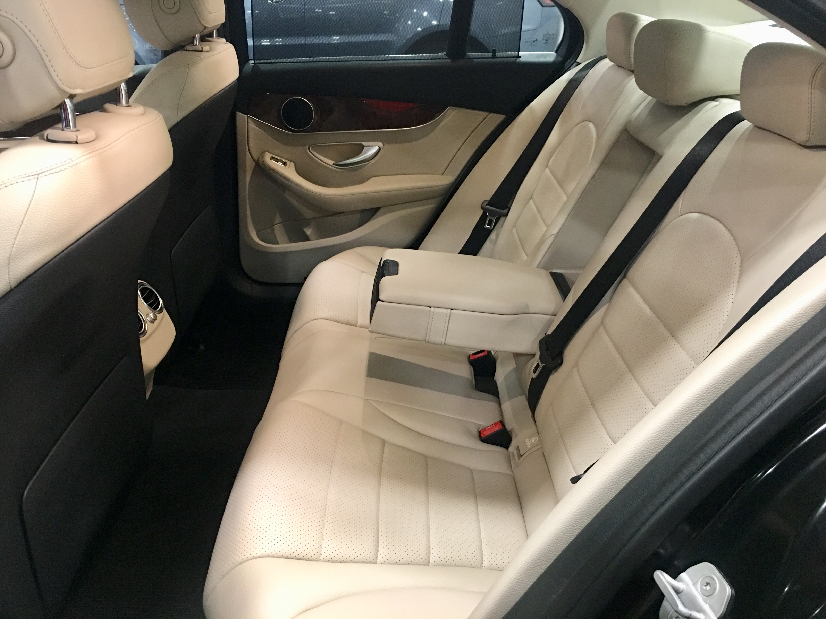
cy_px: 310
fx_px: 692
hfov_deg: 61.7
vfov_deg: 48.2
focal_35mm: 29
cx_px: 413
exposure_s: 1/8
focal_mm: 4.15
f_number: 2.2
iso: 125
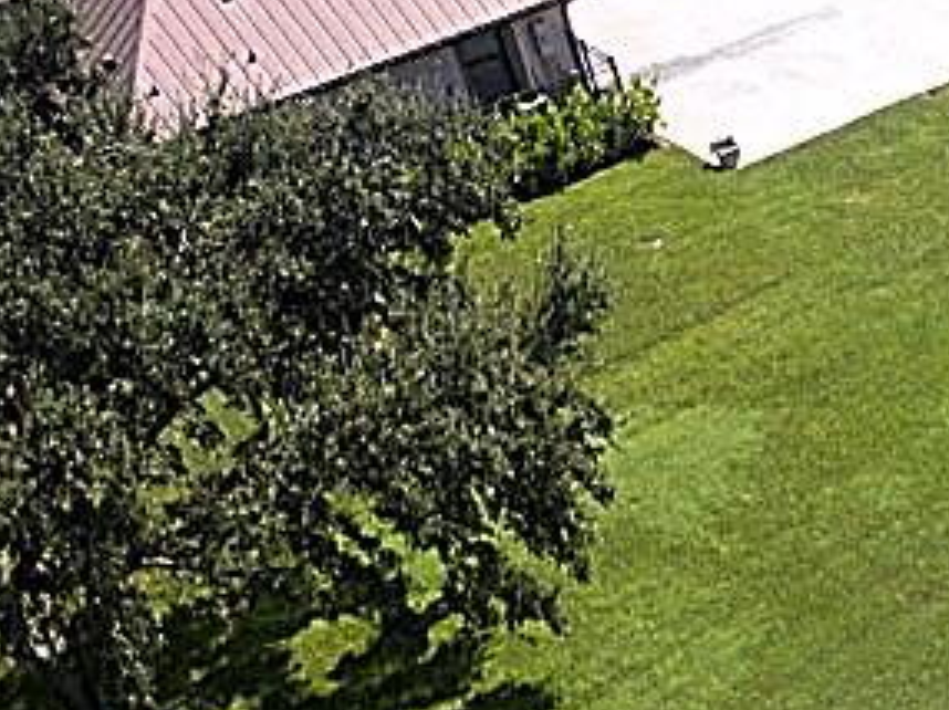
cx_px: 1639
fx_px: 2547
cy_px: 1176
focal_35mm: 93
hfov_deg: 17.6
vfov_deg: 14.4
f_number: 2.2
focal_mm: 4.73
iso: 100
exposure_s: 1/240
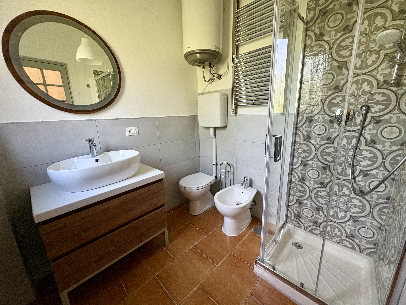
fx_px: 164
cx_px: 203
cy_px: 152
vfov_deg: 85.7
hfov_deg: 102.1
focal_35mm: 14
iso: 400
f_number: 2.2
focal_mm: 2.22
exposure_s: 1/60
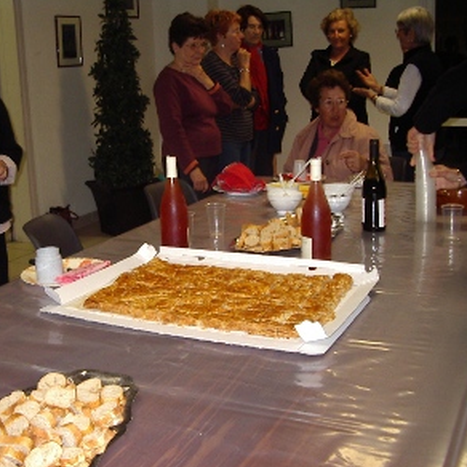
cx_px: 165
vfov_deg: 36.8
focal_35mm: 46
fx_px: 702
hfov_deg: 36.5
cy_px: 232
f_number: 2.6
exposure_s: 1/60
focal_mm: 5.8
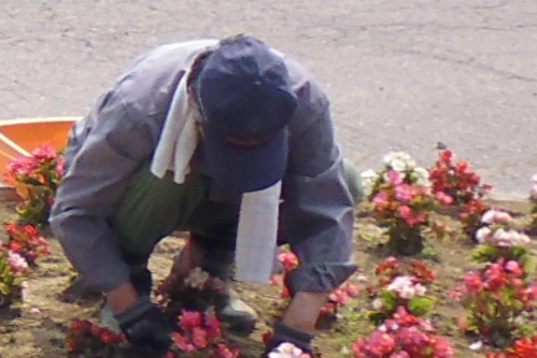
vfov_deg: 9.3
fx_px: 2207
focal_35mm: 148
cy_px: 135
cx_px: -566
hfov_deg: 12.2
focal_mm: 4.3
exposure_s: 1/100
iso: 160
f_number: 9
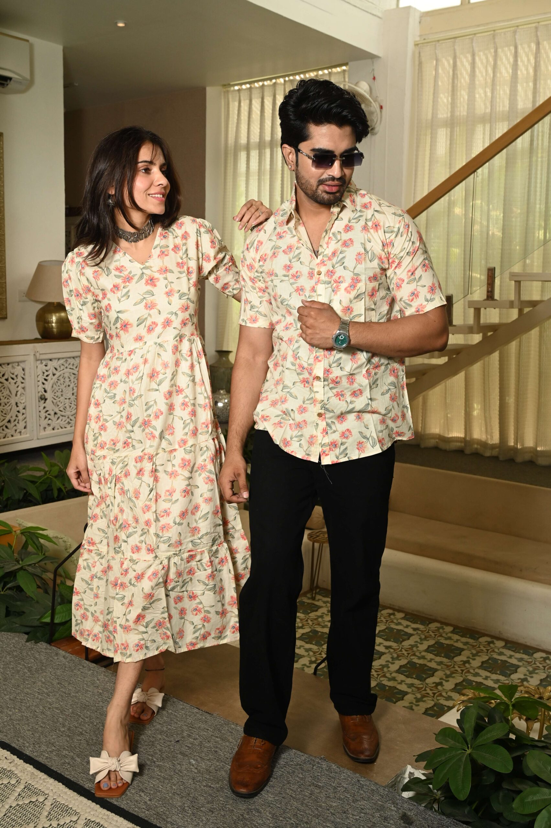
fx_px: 828
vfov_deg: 53.2
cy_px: 414
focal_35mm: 36
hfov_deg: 36.8
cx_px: 276
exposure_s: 1/160
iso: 640
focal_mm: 36
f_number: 8
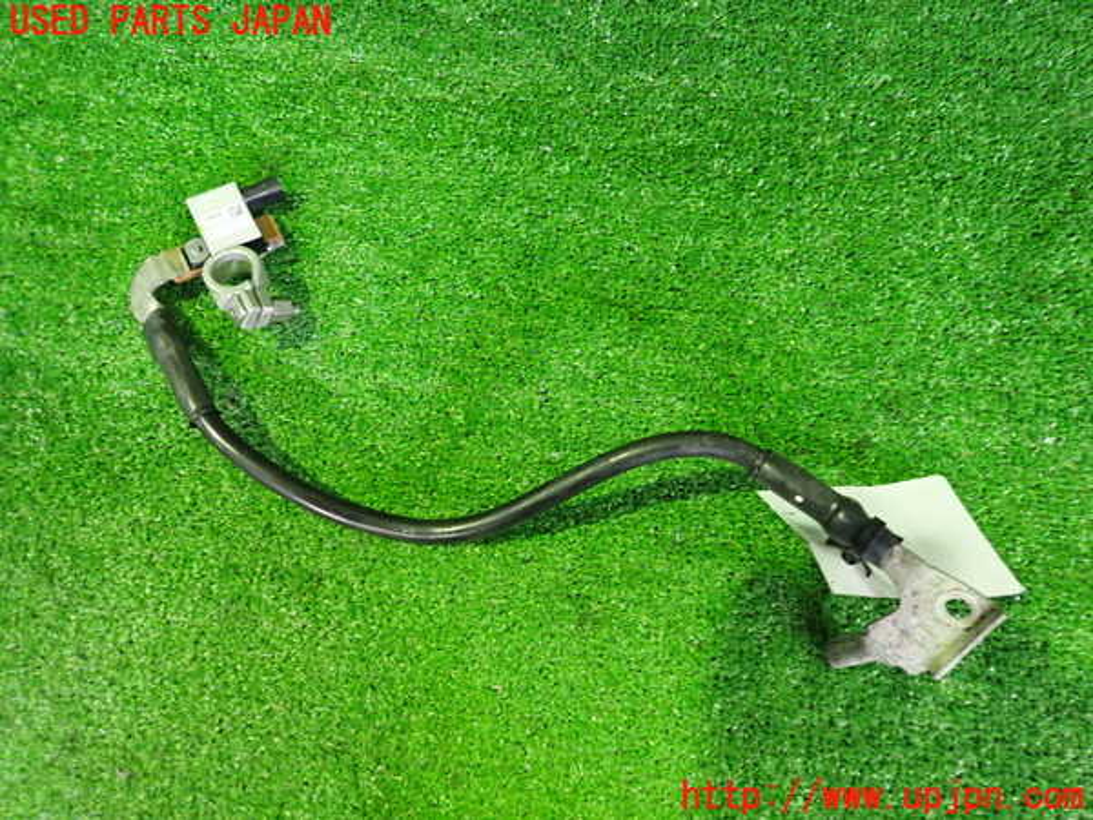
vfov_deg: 54.9
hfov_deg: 69.4
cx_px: 546
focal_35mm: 25
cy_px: 410
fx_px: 789
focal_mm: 4.5
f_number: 2
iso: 800
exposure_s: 1/30
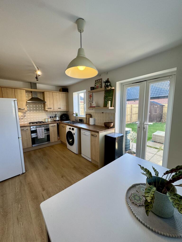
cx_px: 91
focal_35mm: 14
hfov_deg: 85.7
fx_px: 98
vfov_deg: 102.1
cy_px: 121
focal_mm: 2.22
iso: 64
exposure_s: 1/100
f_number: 2.2
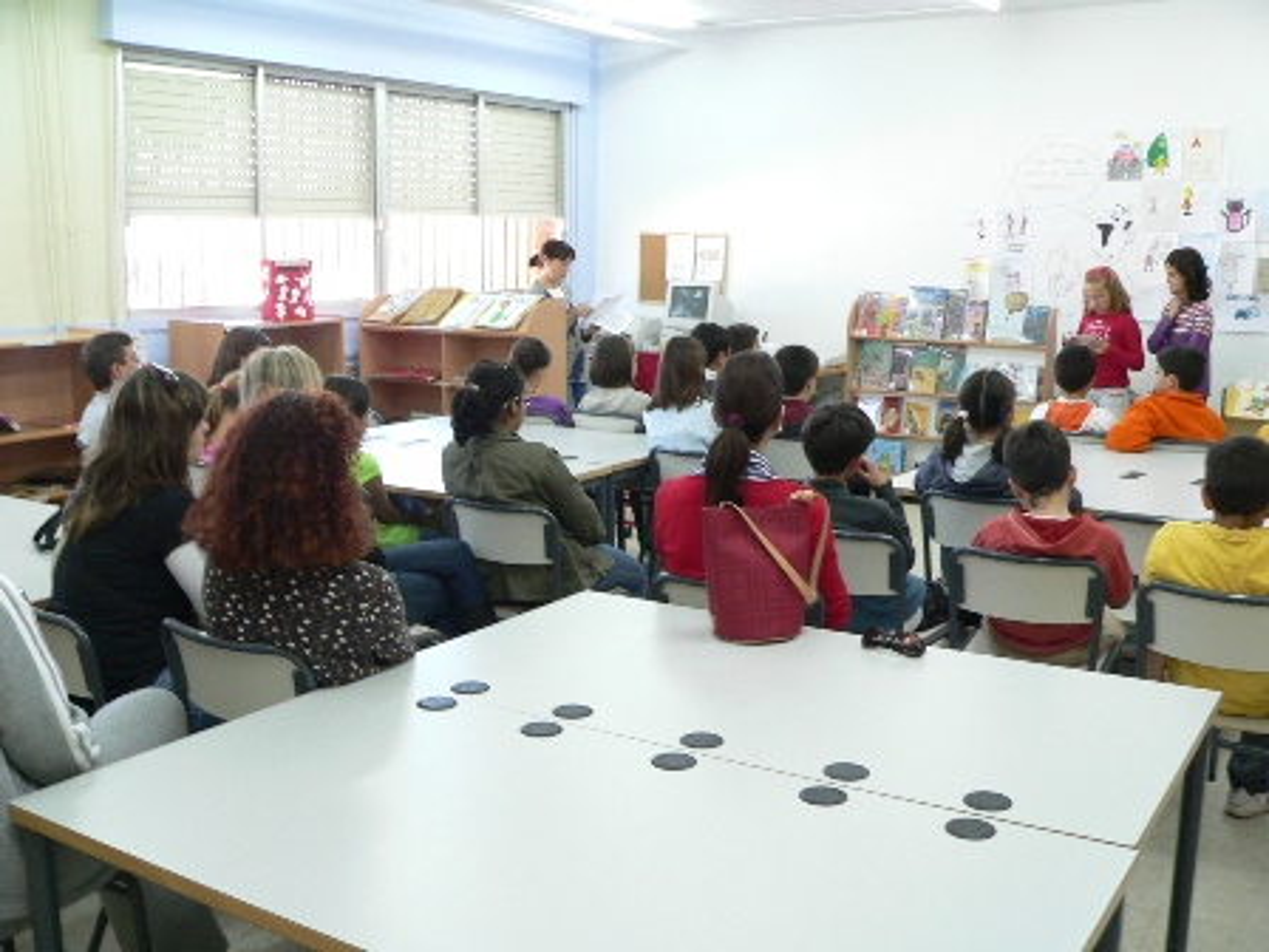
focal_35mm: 36
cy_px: 476
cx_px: 634
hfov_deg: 51.4
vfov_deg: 39.7
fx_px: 1320
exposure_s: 1/30
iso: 200
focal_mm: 6
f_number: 3.3
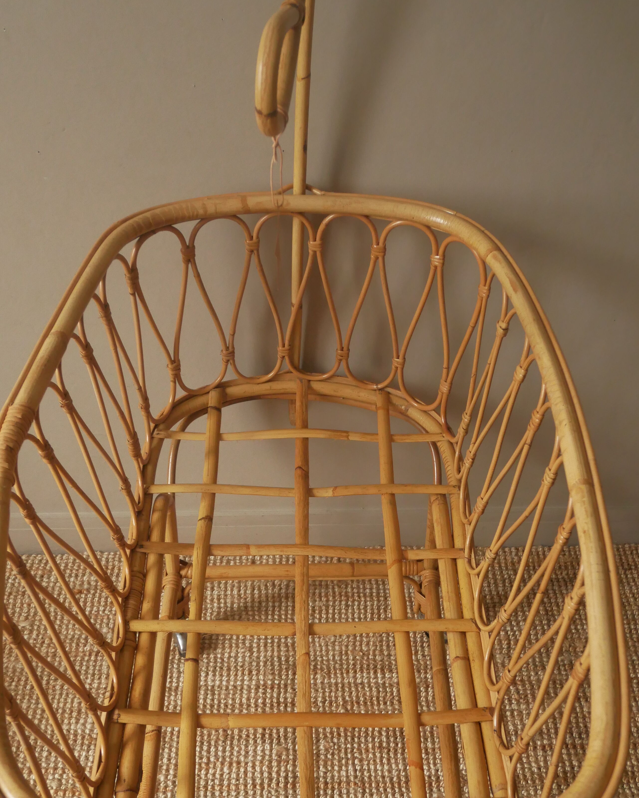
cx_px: 306
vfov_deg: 43.3
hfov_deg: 35.7
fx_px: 993
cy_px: 527
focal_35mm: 42
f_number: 3.7
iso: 1000
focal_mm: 15
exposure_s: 1/60
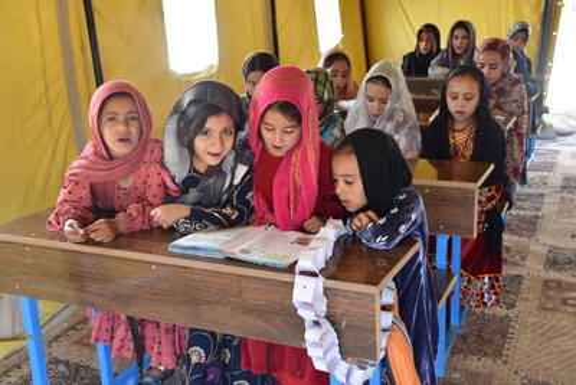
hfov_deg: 47.9
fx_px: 648
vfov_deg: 33.0
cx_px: 288
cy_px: 192
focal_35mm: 40
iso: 400
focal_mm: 27
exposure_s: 1/80
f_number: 5
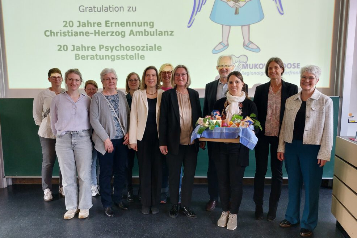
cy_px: 124
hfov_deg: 67.4
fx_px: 268
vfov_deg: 47.9
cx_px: 182
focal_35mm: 27
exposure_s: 1/50
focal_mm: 5.23
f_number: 1.8
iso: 160
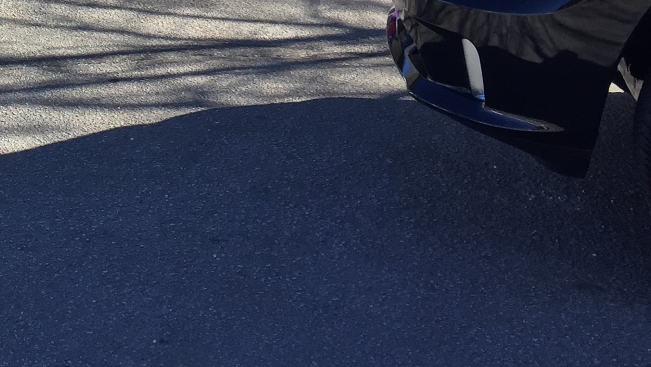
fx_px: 1485
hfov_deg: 23.2
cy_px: -293
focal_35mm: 86
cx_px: -73
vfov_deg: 12.8
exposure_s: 1/920
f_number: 2.2
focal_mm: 4.15
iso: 32
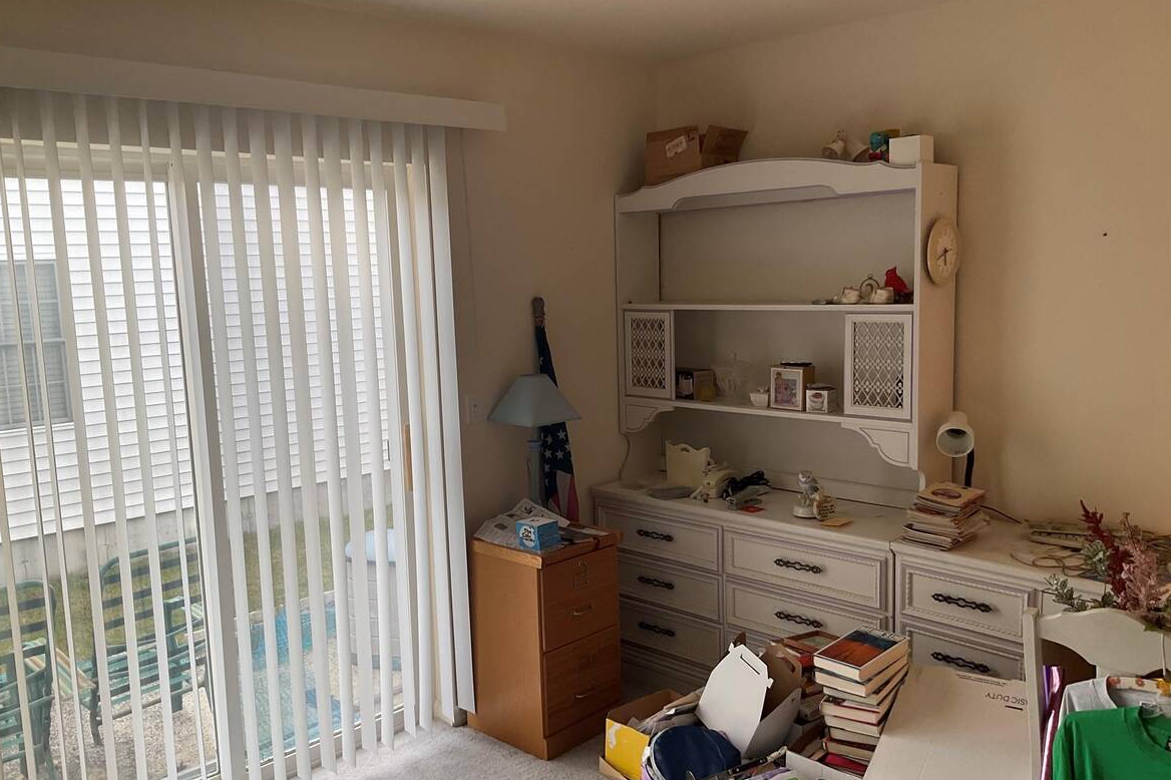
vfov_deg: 42.3
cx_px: 572
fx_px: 1008
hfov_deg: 60.3
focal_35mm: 31
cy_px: 407
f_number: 1.8
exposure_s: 1/120
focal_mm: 3
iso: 32
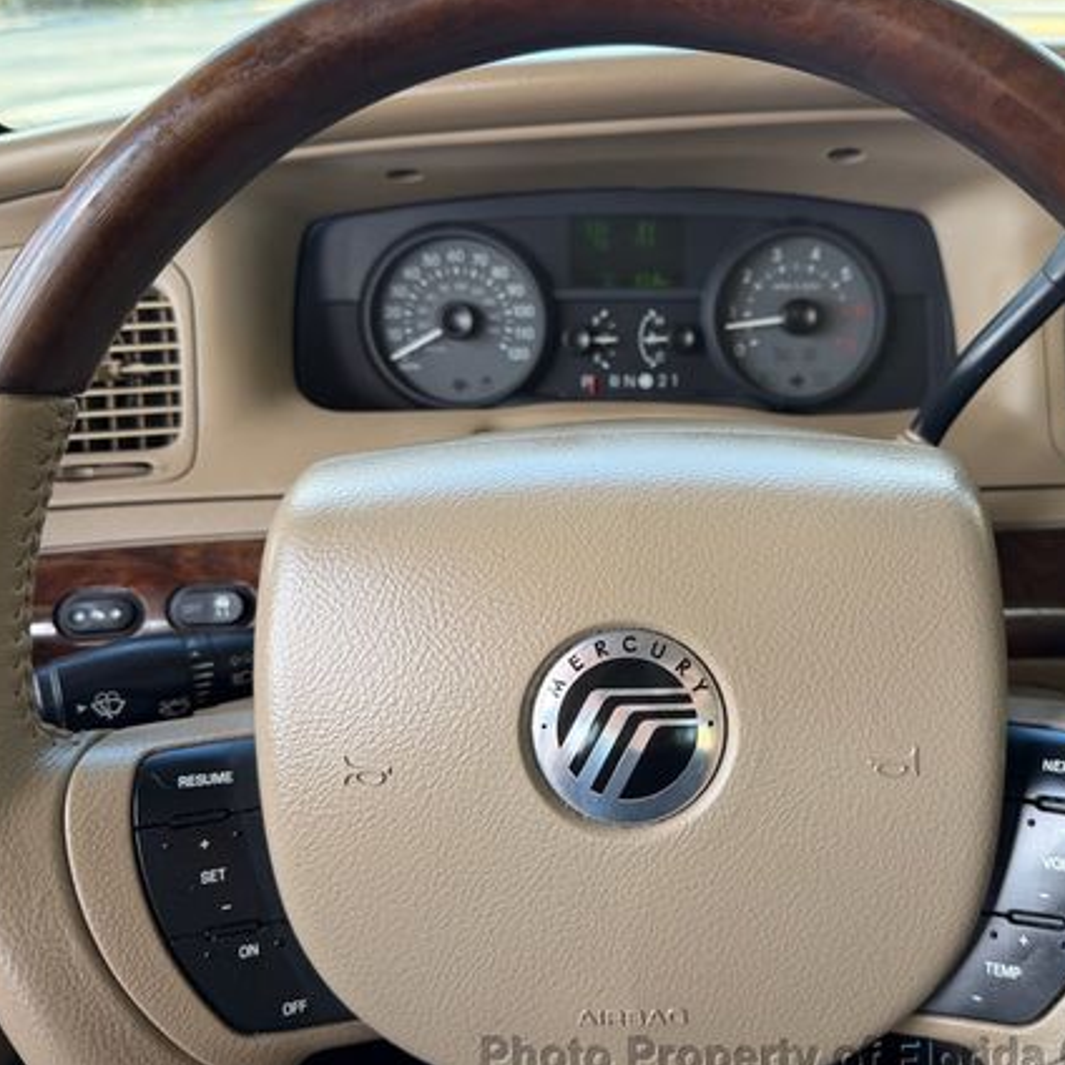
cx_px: 656
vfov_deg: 51.1
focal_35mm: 32
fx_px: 1114
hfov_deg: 50.7
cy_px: 507
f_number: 1.78
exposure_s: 1/174
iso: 80
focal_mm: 6.76
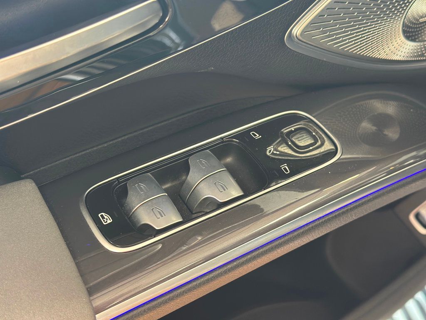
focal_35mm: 48
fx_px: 591
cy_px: 160
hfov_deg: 39.7
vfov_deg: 30.3
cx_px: 213
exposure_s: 1/40
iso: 320
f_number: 1.78
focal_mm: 6.86
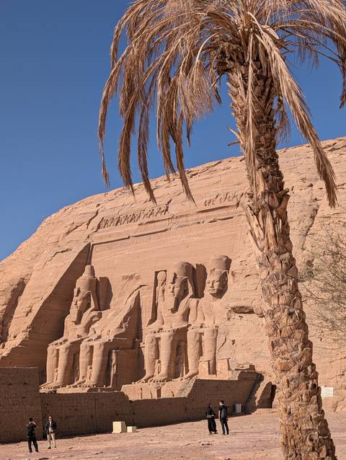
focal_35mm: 49
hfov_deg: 29.7
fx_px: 652
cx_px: 173
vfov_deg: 38.9
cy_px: 230
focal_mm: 6.9
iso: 21
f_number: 1.68
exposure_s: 1/1631
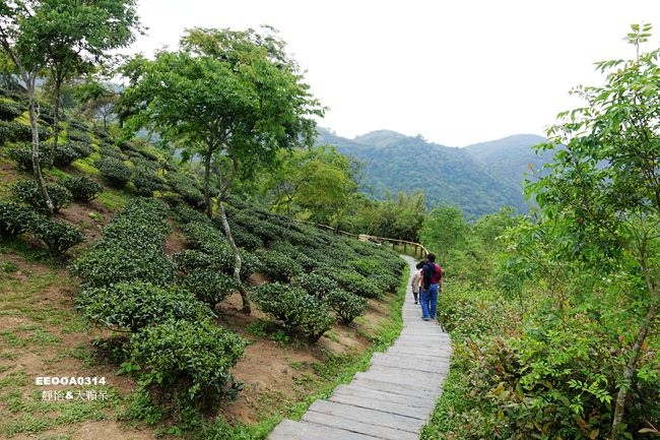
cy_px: 220
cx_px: 330
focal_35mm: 24
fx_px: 440
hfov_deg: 73.8
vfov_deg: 53.1
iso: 125
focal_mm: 8.8
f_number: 5.6
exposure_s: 1/200
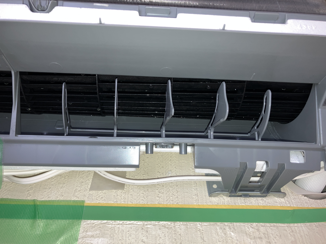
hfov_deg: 63.4
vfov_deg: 49.7
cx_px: 163
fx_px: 264
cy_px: 122
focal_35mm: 28
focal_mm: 3.99
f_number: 1.8
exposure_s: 1/5
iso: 32
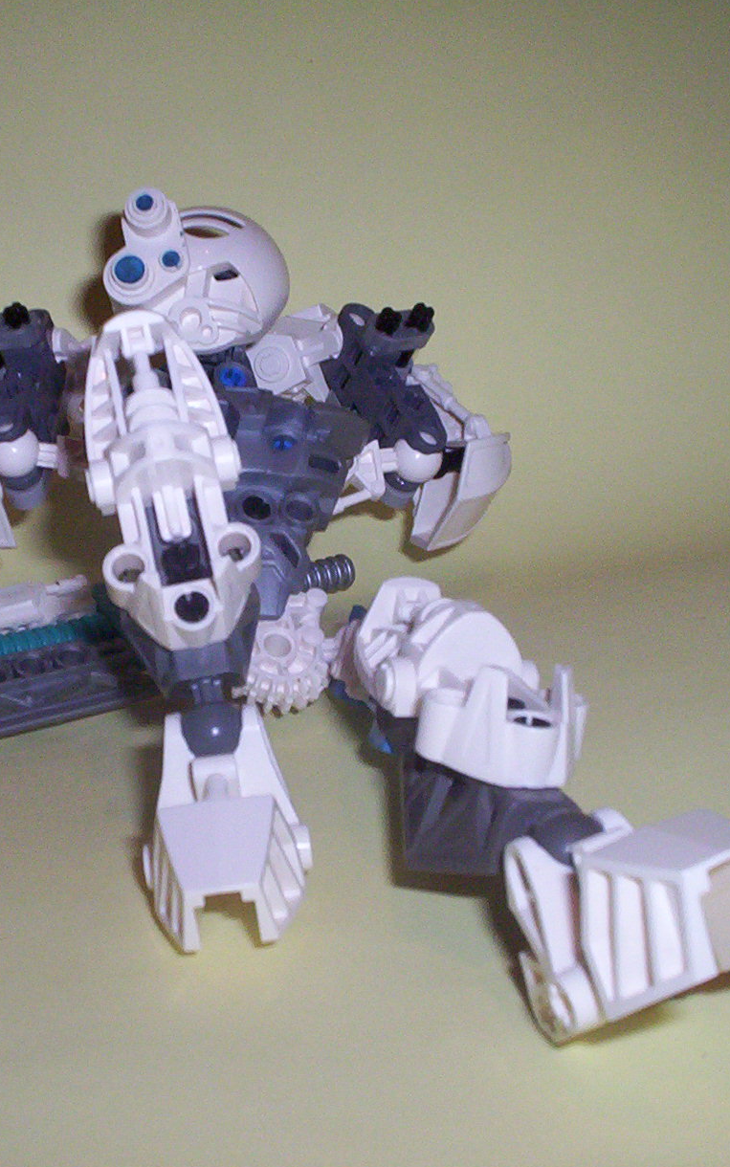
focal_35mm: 54
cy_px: 584
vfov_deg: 37.5
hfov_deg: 23.9
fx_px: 1718
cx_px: 261
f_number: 4.5
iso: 140
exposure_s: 1/60
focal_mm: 4.99
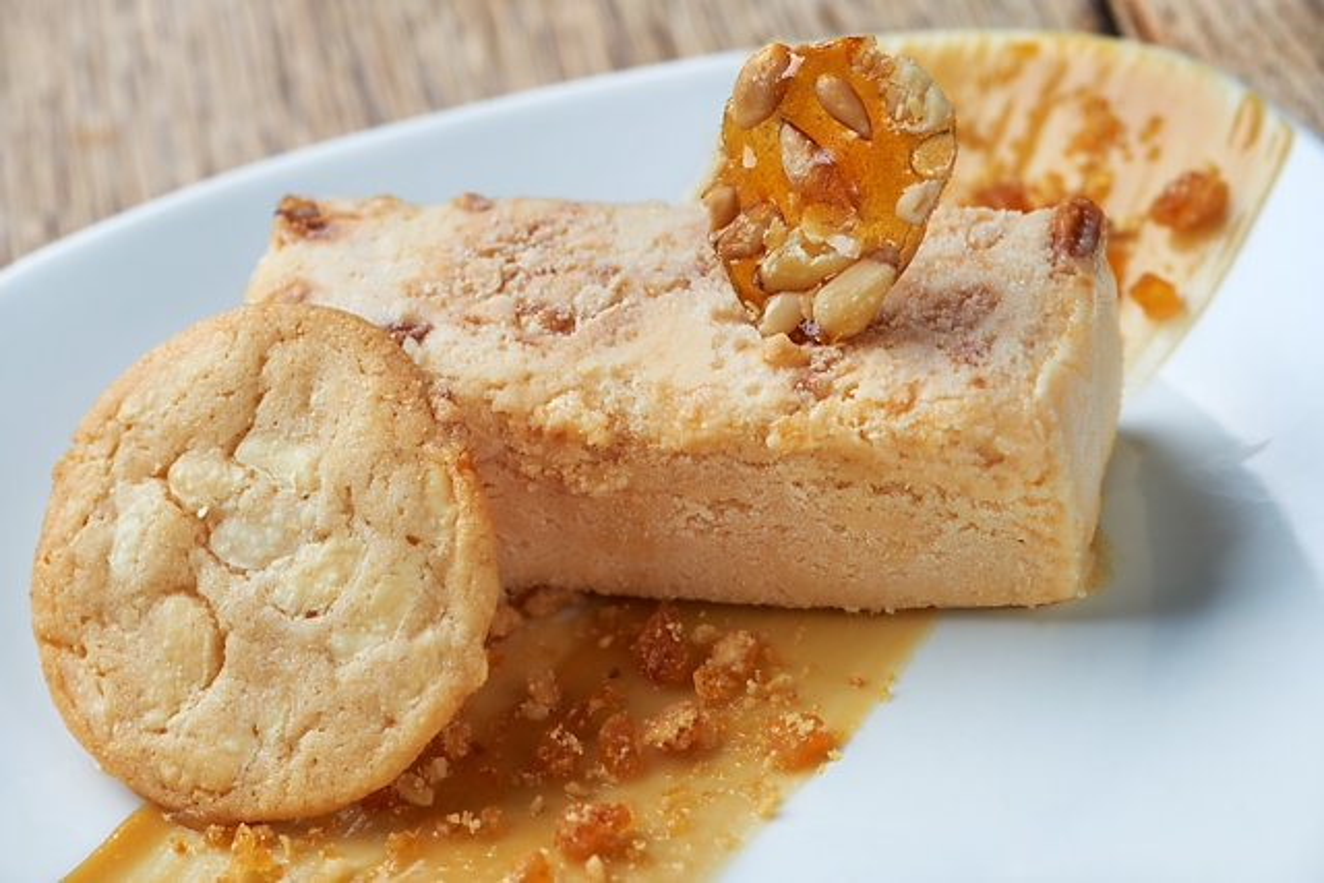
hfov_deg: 19.5
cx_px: 662
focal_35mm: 105
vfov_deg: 13.0
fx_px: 3862
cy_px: 442
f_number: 11
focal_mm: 105
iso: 100
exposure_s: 1/125
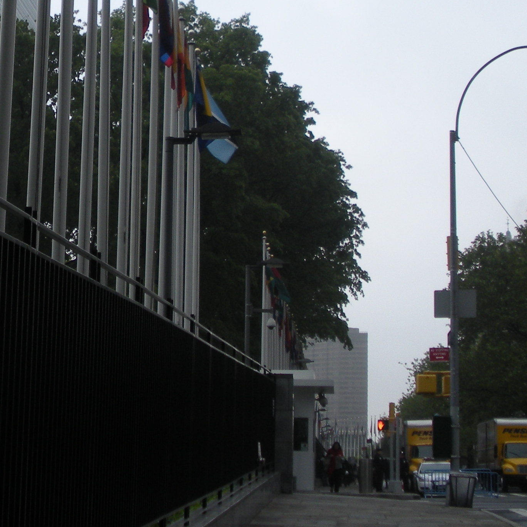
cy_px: 35
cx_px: 18
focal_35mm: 85
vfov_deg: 19.9
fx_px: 1464
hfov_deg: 19.9
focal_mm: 6.3
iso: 64
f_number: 3.5
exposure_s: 1/416
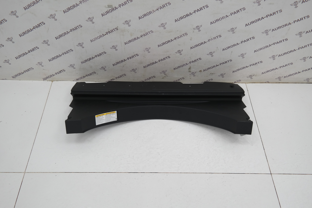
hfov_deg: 63.7
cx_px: 156
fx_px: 251
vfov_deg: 45.0
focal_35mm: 29
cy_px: 104
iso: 100
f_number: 3.5
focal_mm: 19
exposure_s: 1/80
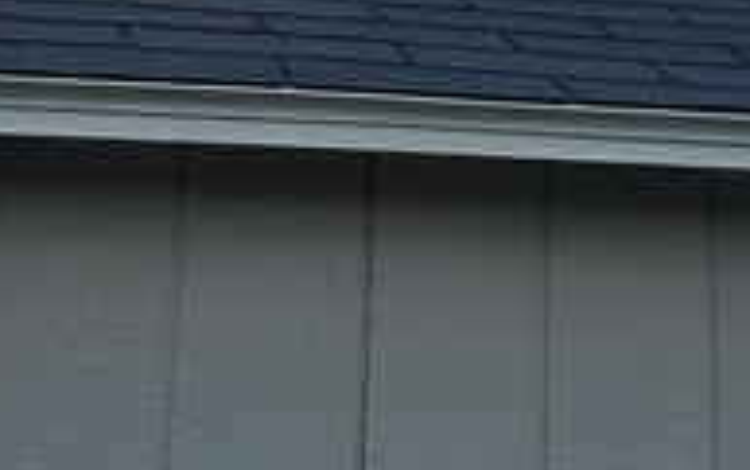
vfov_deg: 12.7
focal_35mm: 101
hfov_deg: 20.1
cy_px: -85
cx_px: 699
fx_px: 2066
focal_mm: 6.86
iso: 80
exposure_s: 1/1587
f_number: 1.78
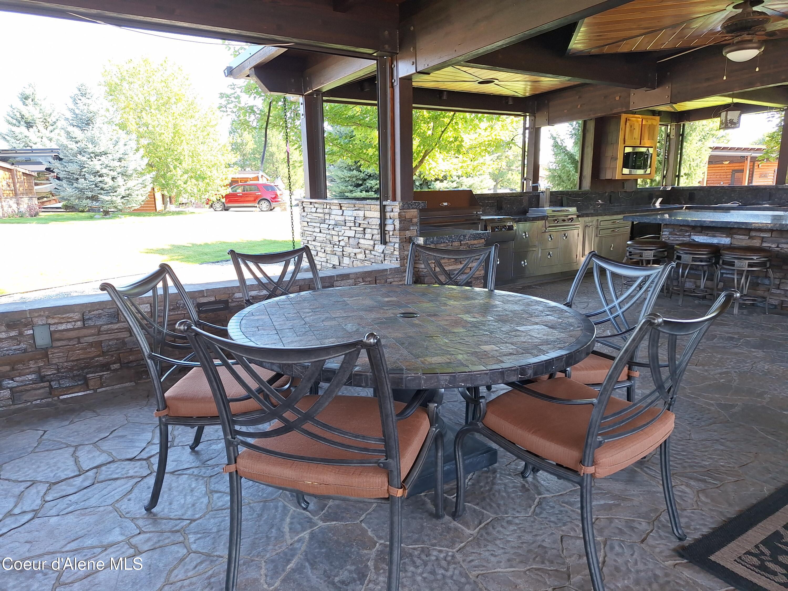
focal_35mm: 23
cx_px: 394
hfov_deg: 73.9
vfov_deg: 58.9
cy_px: 296
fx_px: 524
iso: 25
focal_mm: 5.54
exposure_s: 1/148
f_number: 1.8
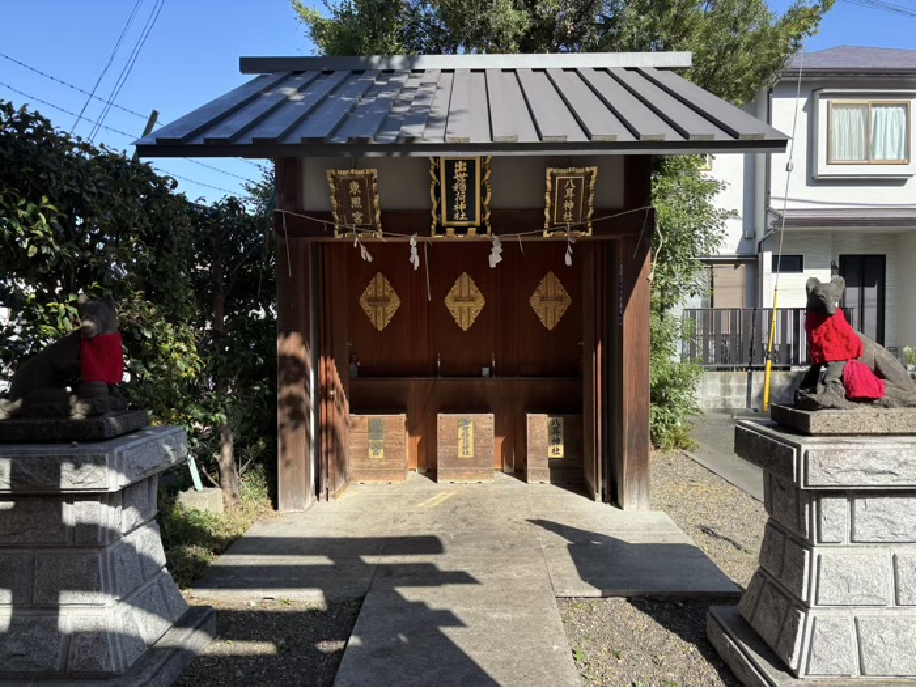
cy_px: 344
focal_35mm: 26
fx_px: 688
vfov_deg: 53.1
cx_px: 458
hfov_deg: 67.3
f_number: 1.6
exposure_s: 1/1233
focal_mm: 5.96
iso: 50
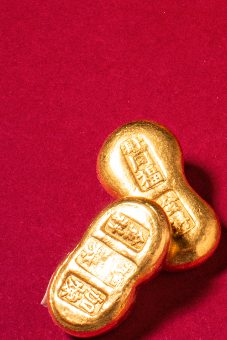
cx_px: 345
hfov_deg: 7.7
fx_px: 1655
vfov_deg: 11.6
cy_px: -18
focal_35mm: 175
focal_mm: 32
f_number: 29
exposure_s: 1/125
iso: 100
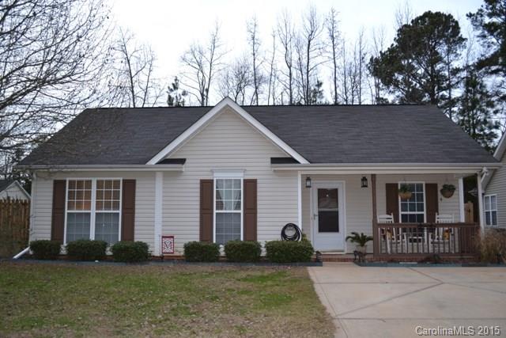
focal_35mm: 33
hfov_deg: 57.2
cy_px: 169
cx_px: 253
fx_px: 464
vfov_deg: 40.0
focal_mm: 22
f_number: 4
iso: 280
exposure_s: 1/125
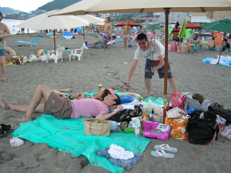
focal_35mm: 36
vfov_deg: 39.7
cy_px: 86
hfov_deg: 51.4
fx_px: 240
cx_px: 116
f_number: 2.9
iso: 50
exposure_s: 1/9
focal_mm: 6
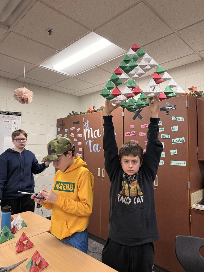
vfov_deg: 71.6
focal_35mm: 24
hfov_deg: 56.8
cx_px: 102
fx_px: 189
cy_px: 136
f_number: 1.78
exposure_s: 1/50
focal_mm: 6.76
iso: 320
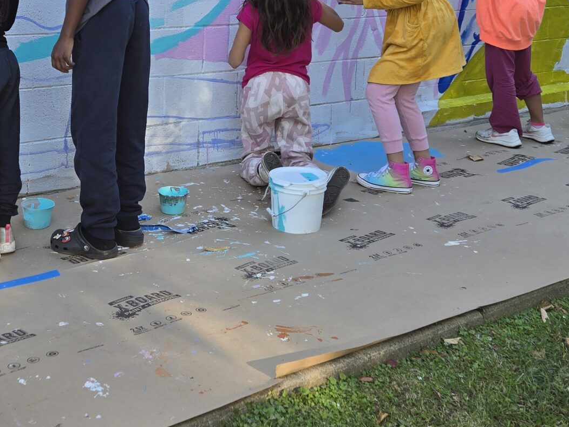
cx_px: 199
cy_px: 13
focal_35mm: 56
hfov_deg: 34.1
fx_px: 921
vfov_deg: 25.0
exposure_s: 1/180
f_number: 1.8
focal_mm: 5.4
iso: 32
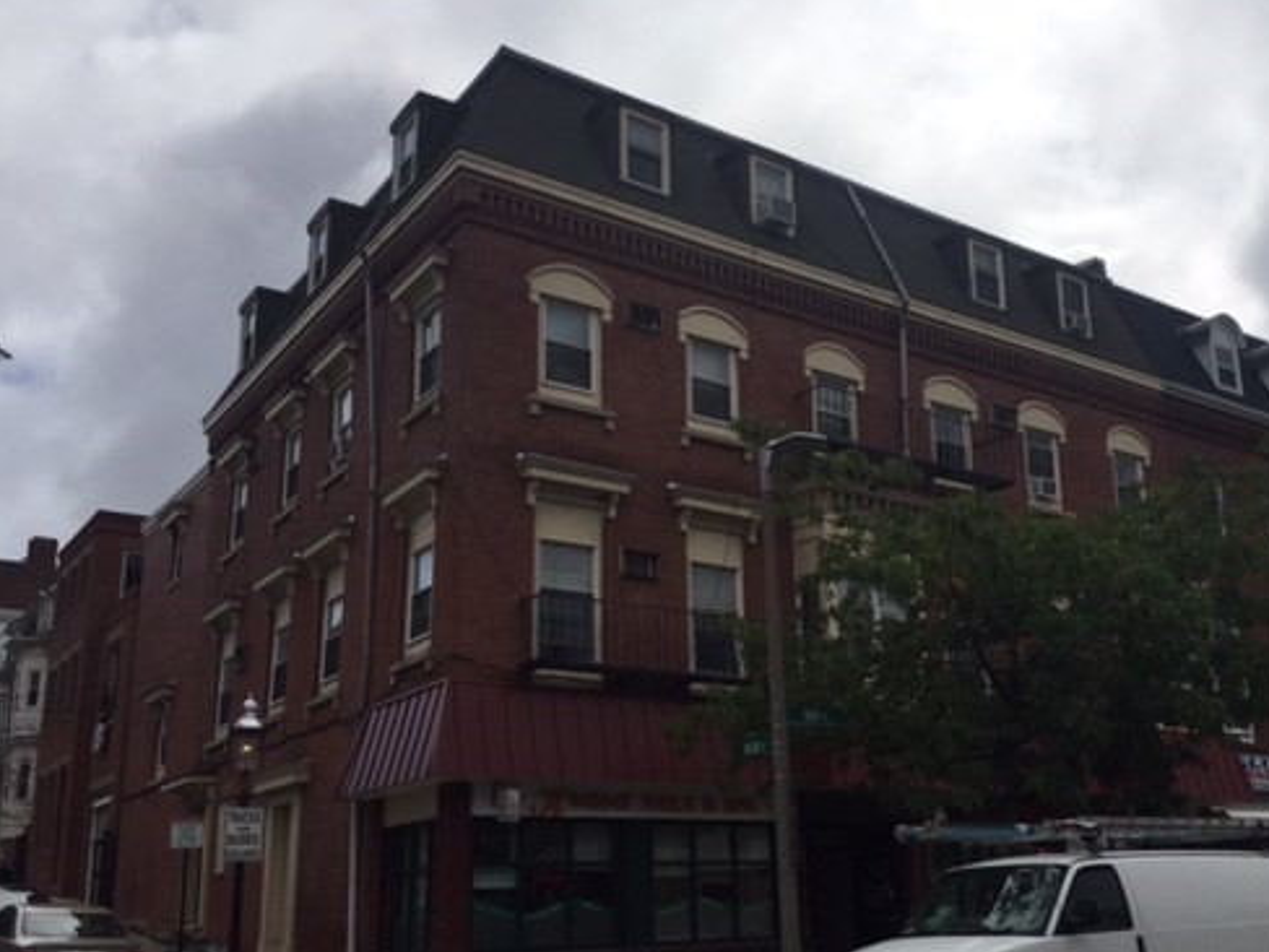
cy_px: 515
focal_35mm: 38
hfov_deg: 48.6
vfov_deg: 37.7
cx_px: 785
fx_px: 1393
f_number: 2.2
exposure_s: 1/6623
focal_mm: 4.15
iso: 32
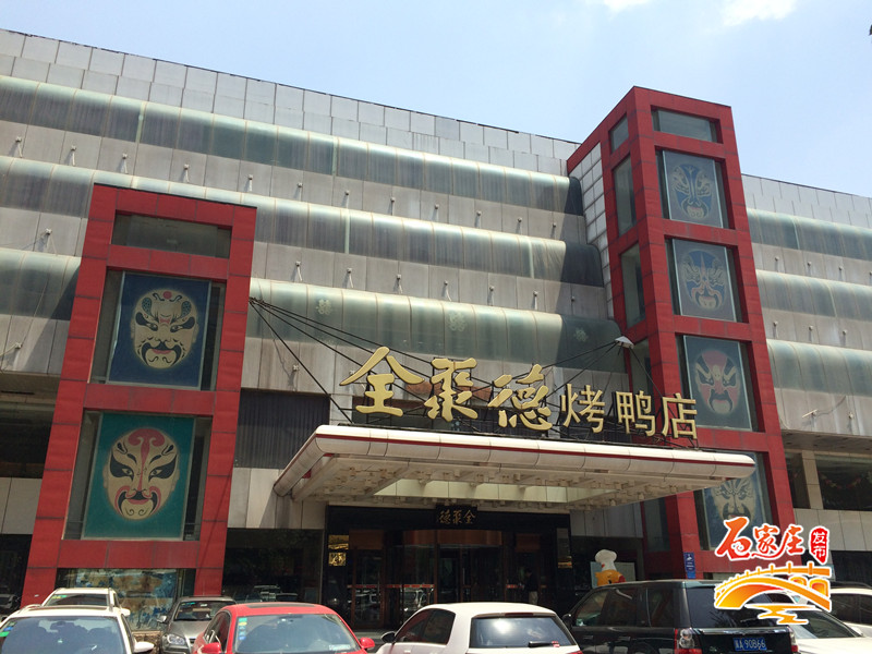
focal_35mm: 29
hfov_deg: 61.7
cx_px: 436
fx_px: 731
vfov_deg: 48.2
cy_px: 327
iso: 32
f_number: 2.2
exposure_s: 1/1786
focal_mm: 4.15
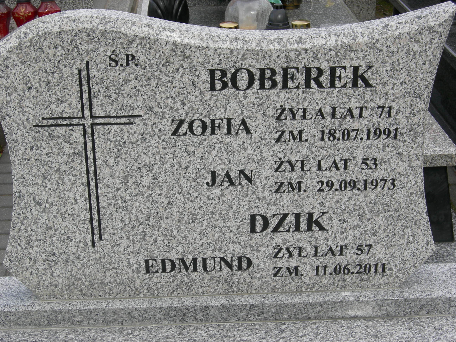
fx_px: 869
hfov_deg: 29.4
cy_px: 171
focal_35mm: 66
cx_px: 228
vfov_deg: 22.3
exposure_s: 1/164
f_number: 5.5
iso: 64
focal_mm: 13.7
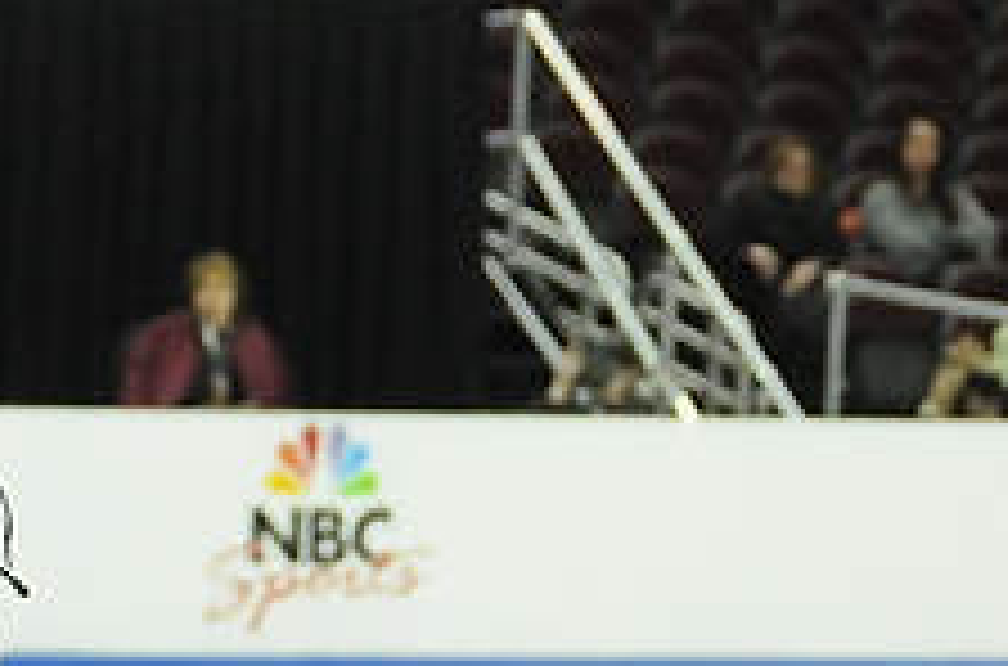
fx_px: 7790
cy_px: 754
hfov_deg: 7.2
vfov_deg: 4.9
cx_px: -734
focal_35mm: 279
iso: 3200
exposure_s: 1/500
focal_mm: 52
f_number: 5.6
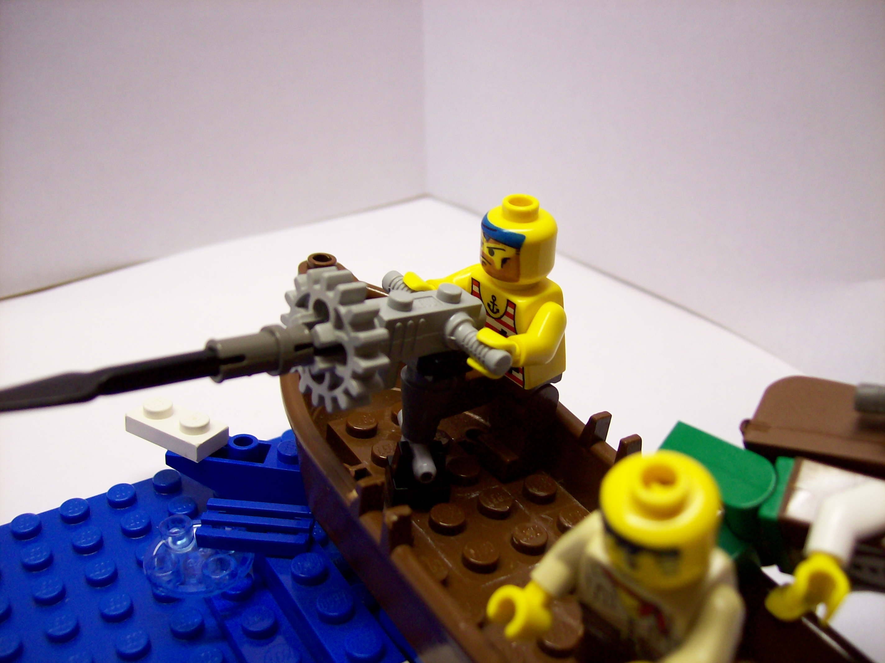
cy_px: 332
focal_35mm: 36
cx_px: 442
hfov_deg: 51.4
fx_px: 920
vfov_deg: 39.6
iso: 80
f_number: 2.7
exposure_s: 1/33.3
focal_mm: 6
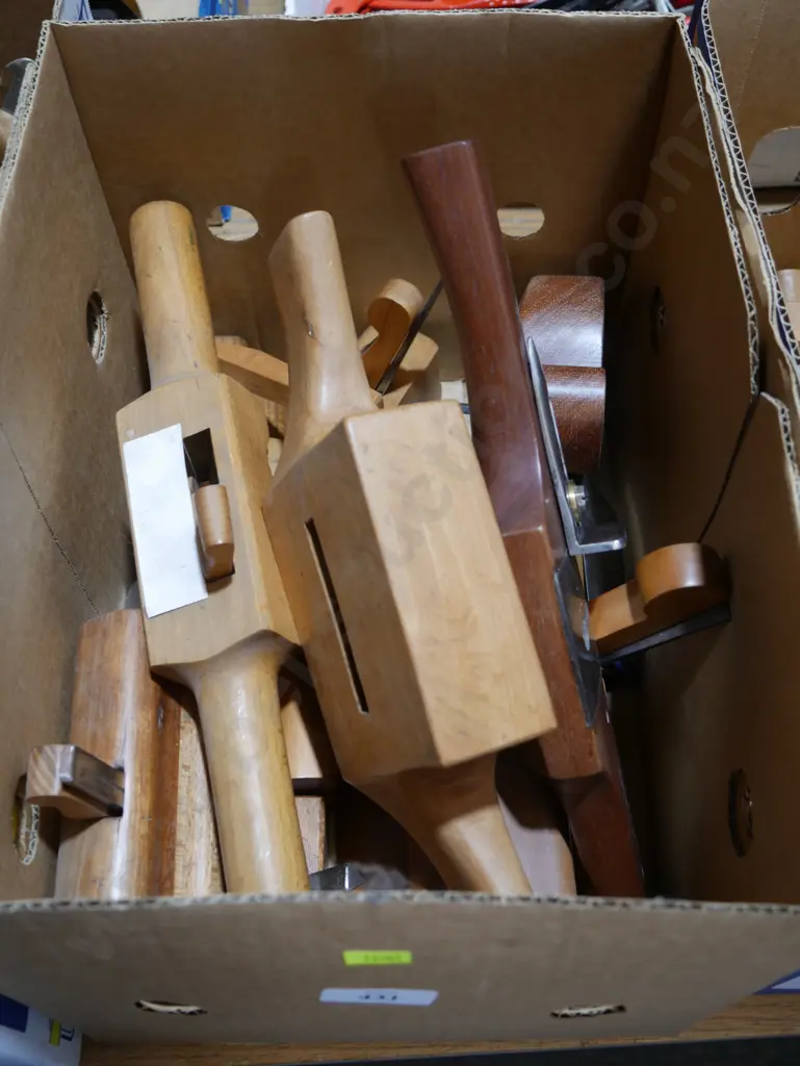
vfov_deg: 49.0
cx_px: 400
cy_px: 533
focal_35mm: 38
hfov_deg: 37.8
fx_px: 1170
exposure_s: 1/60
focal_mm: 19
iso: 320
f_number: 4.1
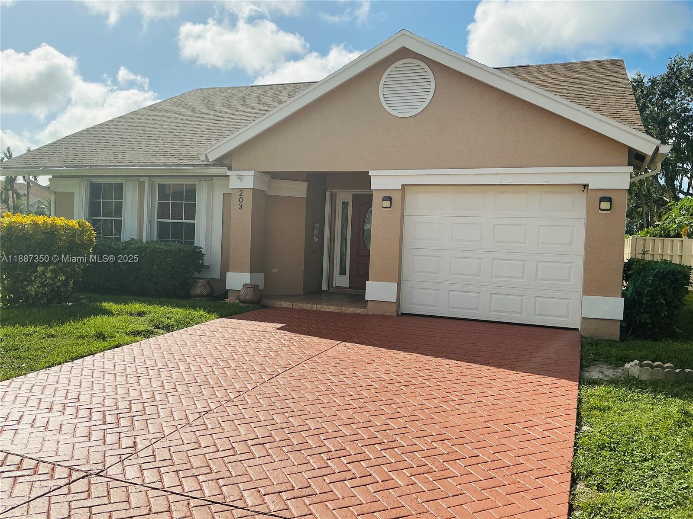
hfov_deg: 61.7
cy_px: 260
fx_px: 581
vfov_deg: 48.2
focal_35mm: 29
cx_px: 346
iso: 25
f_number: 1.8
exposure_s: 1/3534
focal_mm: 3
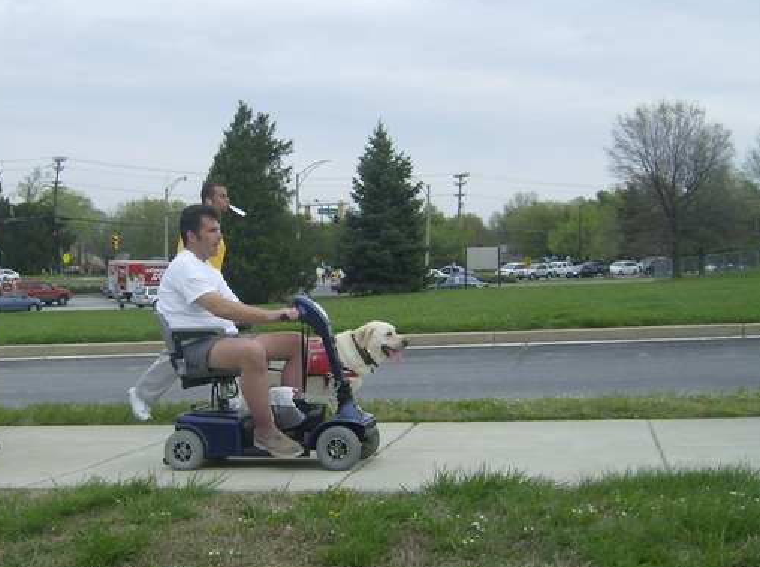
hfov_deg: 37.0
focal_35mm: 51
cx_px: 232
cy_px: 273
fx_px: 1118
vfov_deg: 28.5
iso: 100
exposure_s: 1/364
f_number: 4.7
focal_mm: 6
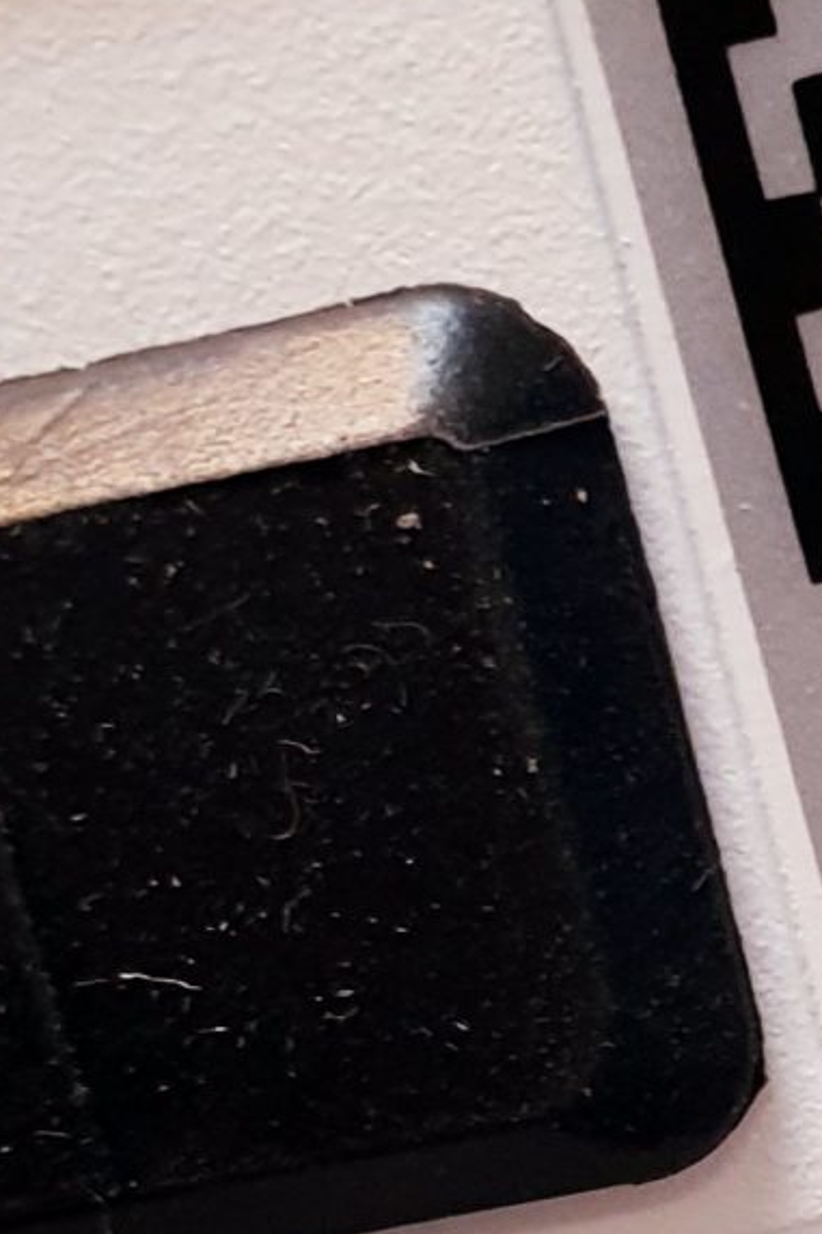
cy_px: 1182
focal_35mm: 121
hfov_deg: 10.7
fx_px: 4146
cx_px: 1389
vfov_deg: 16.6
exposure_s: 1/50
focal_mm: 4.3
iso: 160
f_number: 2.4
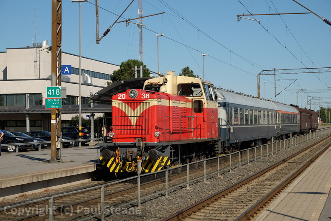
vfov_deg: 17.9
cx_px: 166
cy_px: 110
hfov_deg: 26.7
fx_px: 699
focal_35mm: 76
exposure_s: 1/350
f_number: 9
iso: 200
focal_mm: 50.5
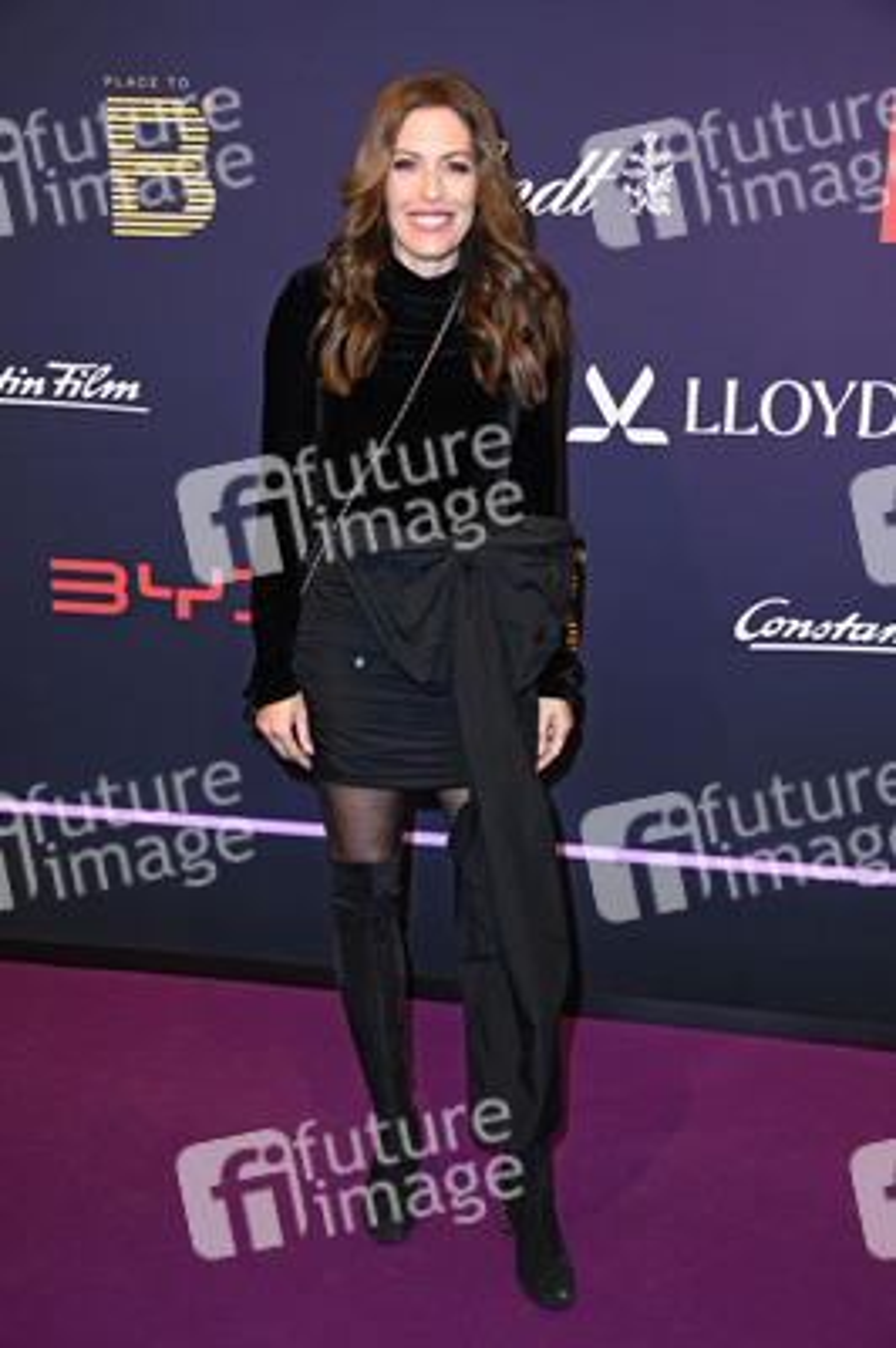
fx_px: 1683
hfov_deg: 29.8
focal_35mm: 45
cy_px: 674
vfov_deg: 43.6
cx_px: 448
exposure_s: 1/250
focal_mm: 45
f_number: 6.3
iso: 500
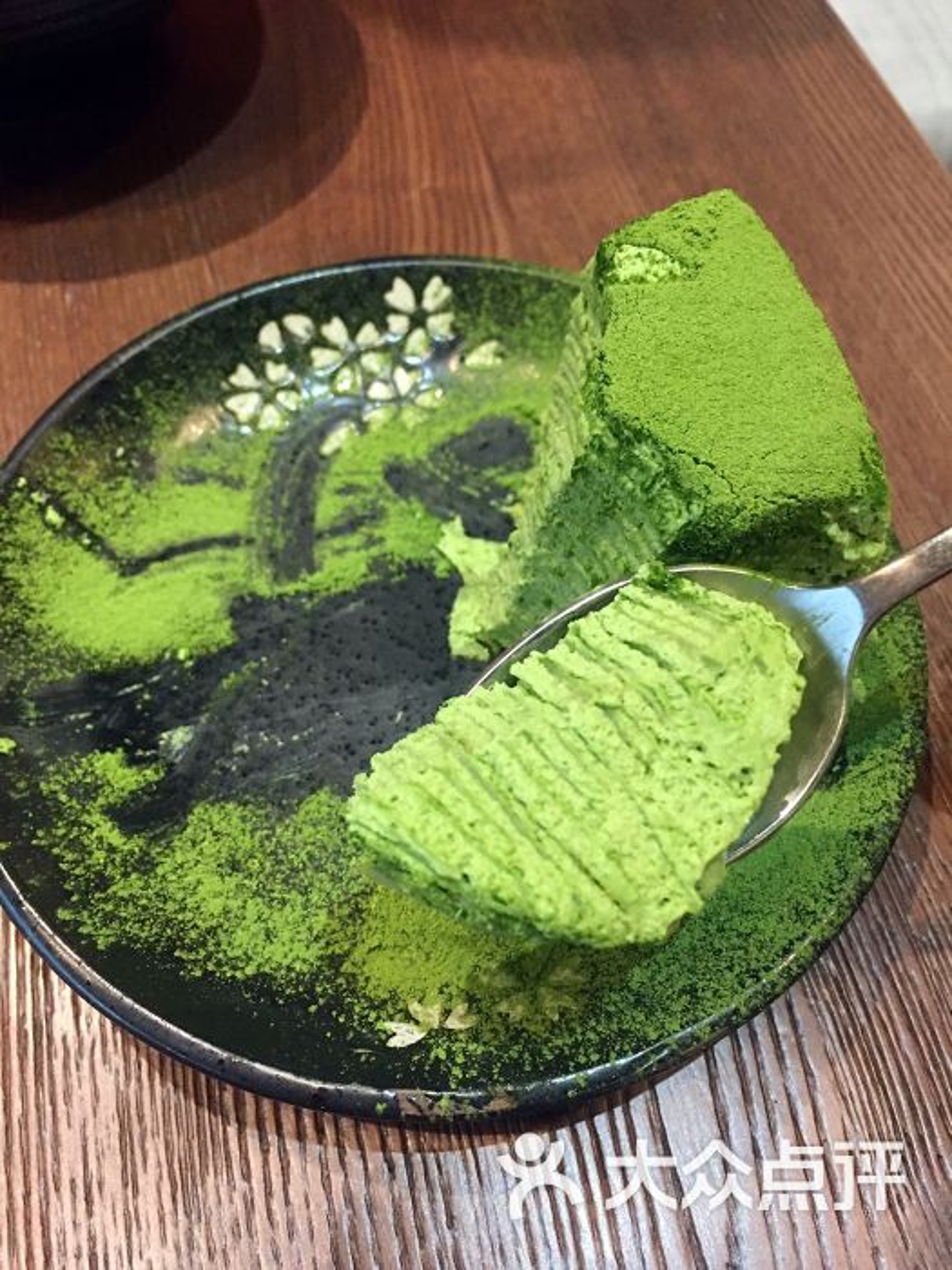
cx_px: 476
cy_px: 635
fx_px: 1063
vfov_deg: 61.7
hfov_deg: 48.2
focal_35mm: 29
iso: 200
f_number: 2.2
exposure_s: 1/33
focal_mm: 4.15
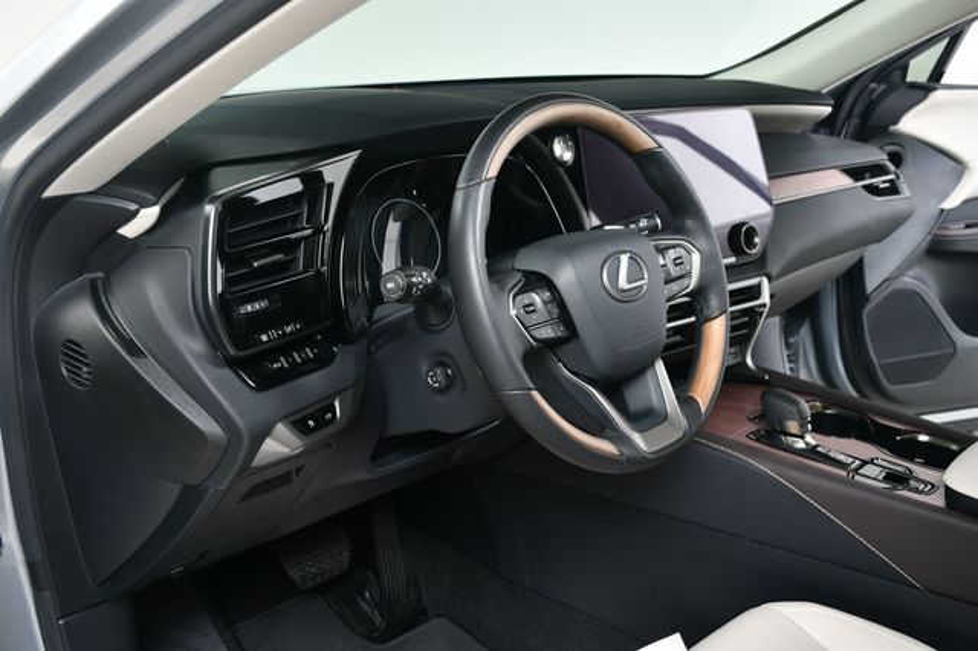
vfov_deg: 34.2
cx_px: 489
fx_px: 1059
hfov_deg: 49.6
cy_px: 326
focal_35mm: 39
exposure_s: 1/160
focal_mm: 26
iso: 100
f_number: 5.6
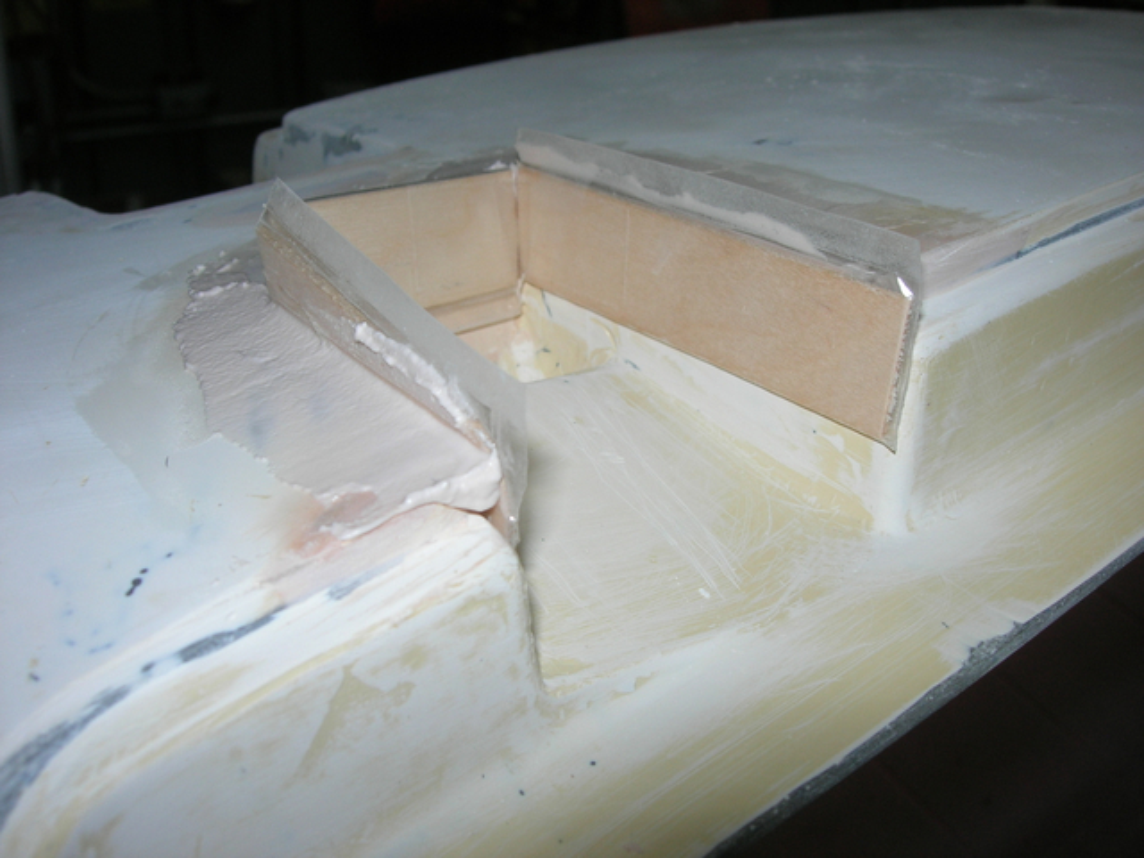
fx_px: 1256
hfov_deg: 49.0
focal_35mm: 38
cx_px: 572
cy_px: 429
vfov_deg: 37.7
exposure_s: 1/60.1
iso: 64
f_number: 4.8
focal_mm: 7.8
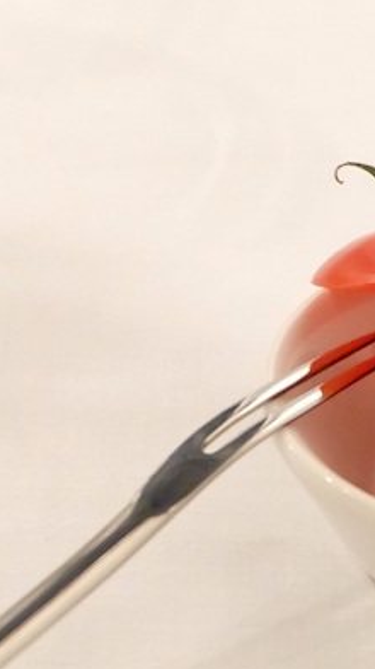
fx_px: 1080
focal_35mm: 61
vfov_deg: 34.4
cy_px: 338
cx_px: 508
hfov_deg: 18.2
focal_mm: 25.6
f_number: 4.5
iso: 6400
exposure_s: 1/13
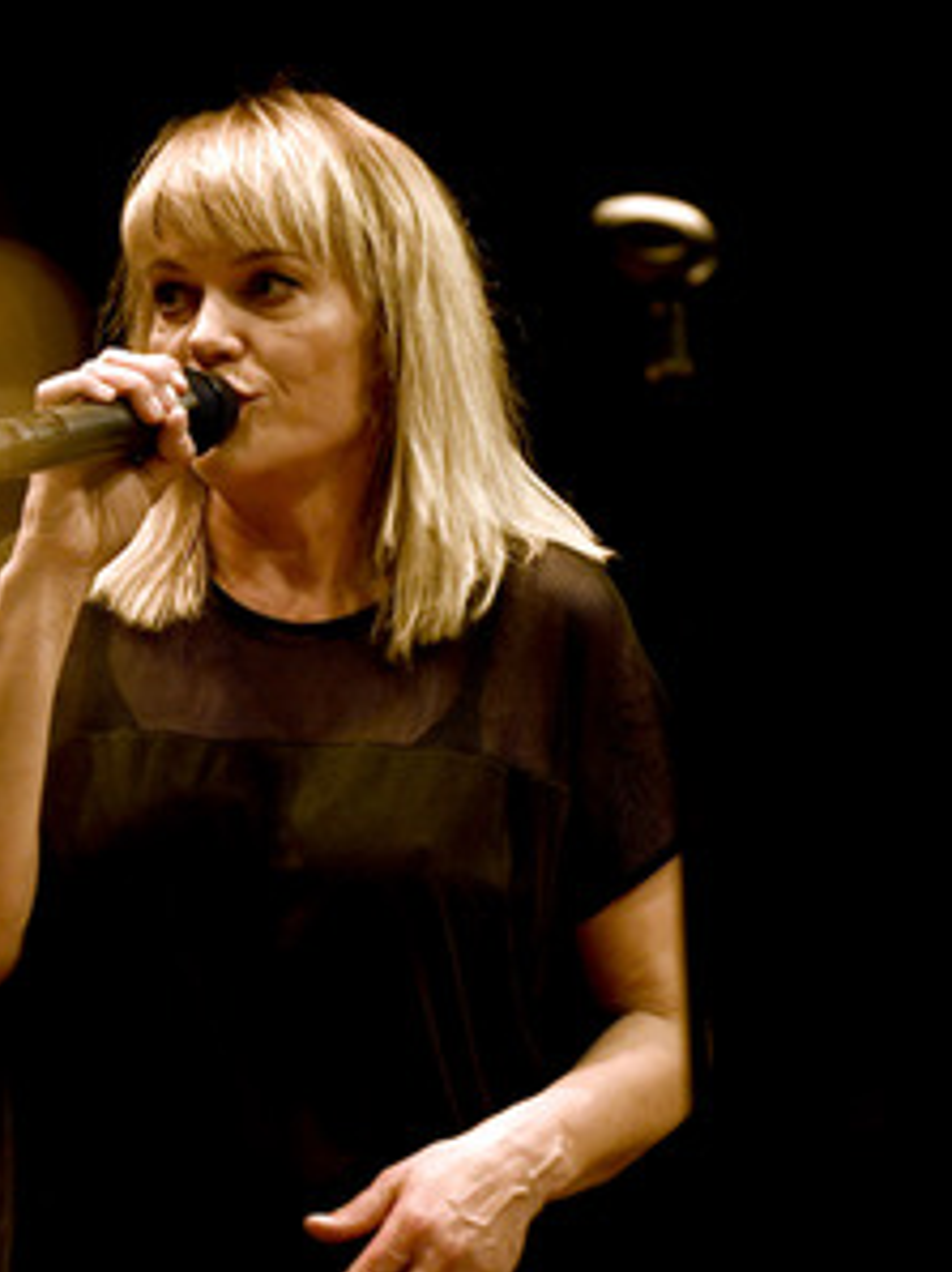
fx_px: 10686
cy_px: 636
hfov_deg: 5.1
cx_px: 275
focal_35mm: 291
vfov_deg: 6.8
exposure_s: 1/200
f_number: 2.8
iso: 2500
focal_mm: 200
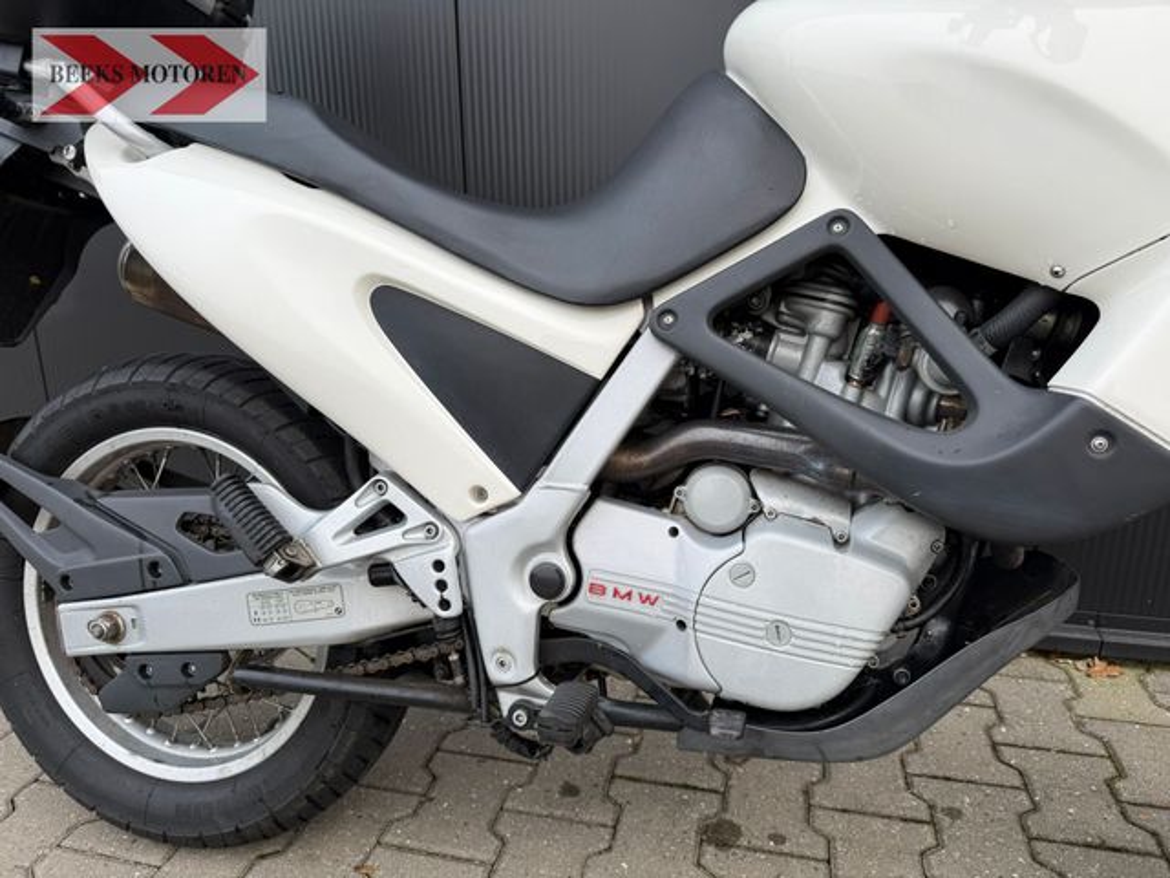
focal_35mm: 24
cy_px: 439
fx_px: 811
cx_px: 585
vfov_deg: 56.8
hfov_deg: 71.6
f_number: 1.78
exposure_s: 1/140
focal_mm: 6.76
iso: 64
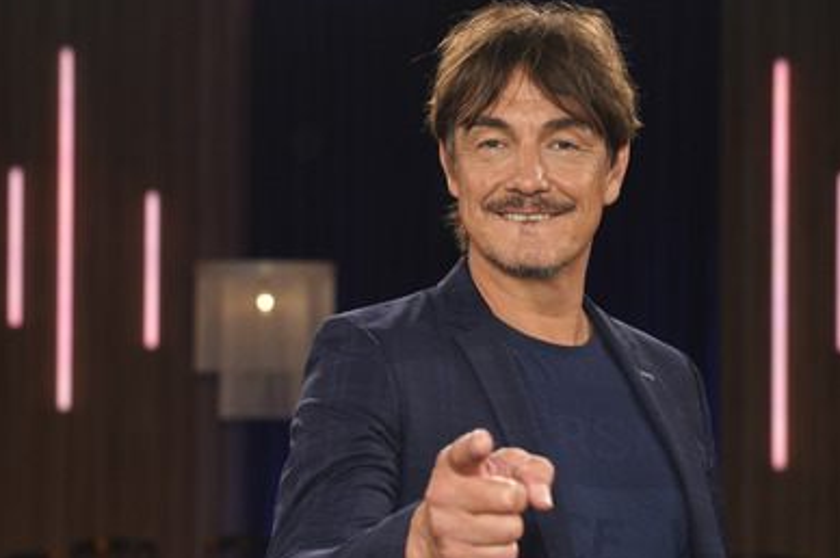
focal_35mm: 93
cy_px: 307
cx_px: 371
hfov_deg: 21.9
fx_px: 2168
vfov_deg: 14.7
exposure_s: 1/200
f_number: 5
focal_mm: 80
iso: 1600
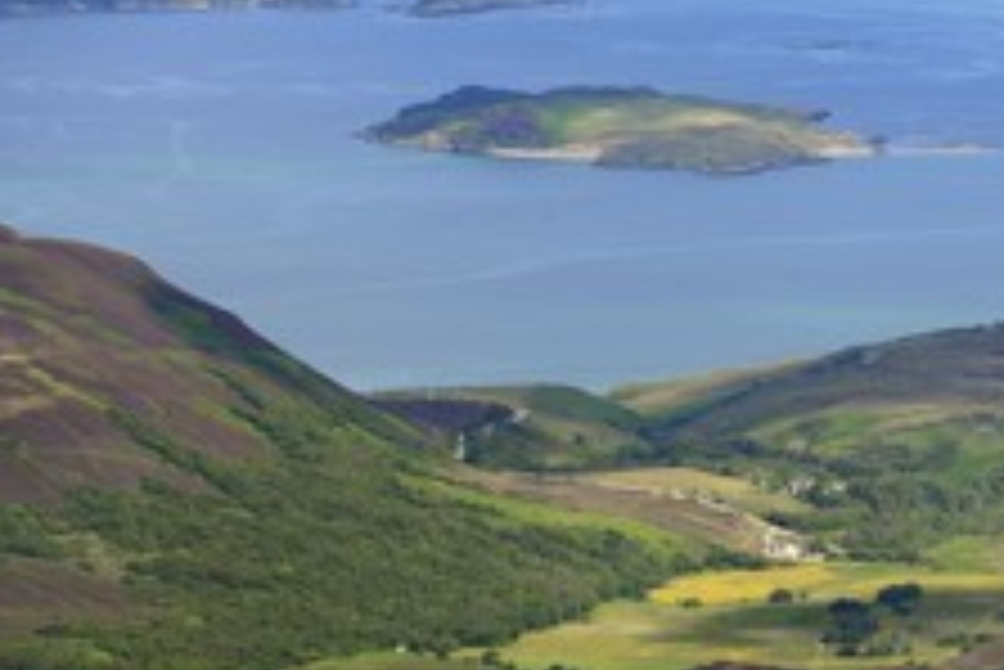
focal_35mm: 358
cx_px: 936
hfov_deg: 5.7
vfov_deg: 3.8
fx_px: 9990
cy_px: 486
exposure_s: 1/800
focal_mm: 190
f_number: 7.1
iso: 400
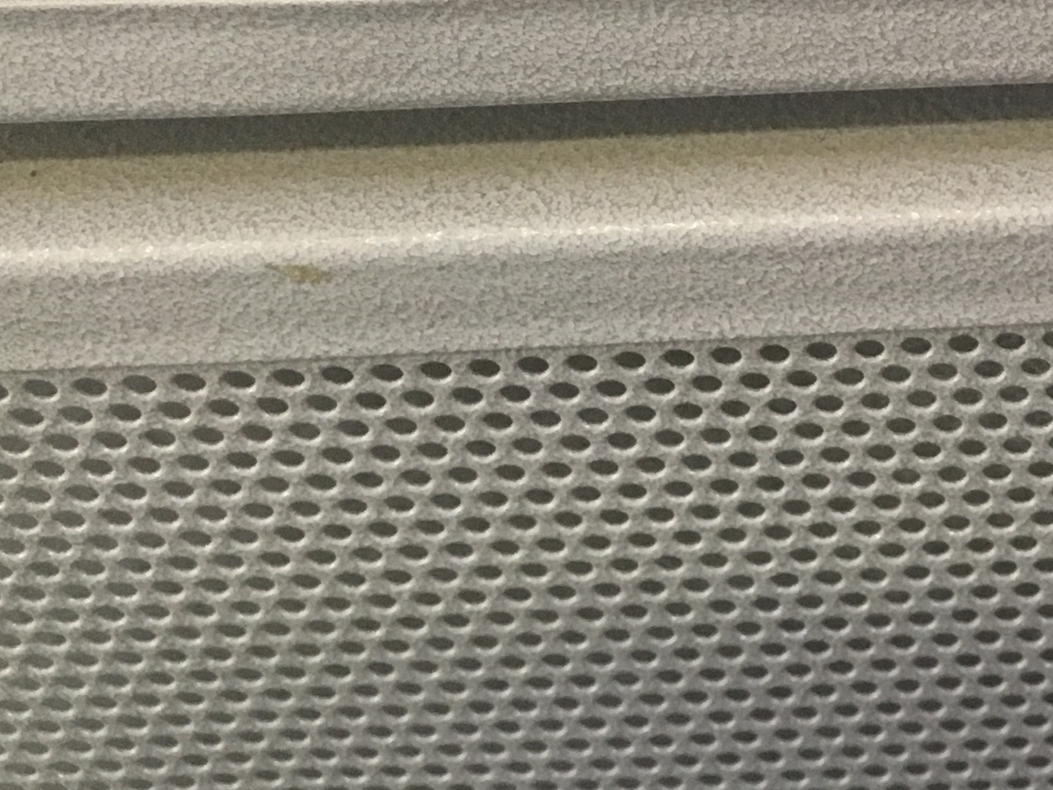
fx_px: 2555
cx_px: 1362
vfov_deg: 16.3
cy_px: -343
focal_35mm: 84
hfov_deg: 21.2
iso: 100
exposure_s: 1/30
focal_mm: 4.15
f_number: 2.2
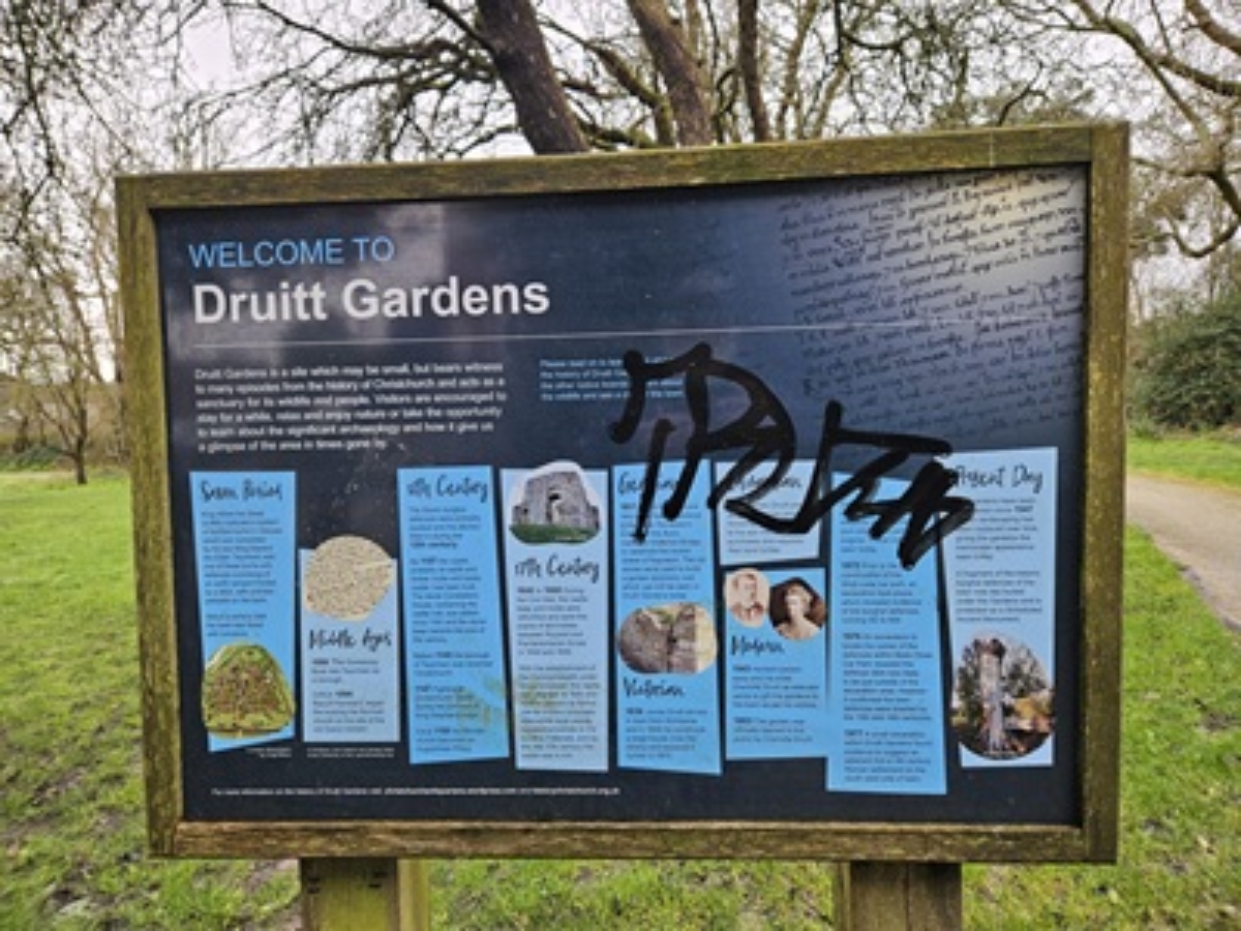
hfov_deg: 73.9
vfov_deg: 58.9
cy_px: 466
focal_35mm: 23
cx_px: 620
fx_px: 825
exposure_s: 1/180
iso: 64
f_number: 1.8
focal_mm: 5.4
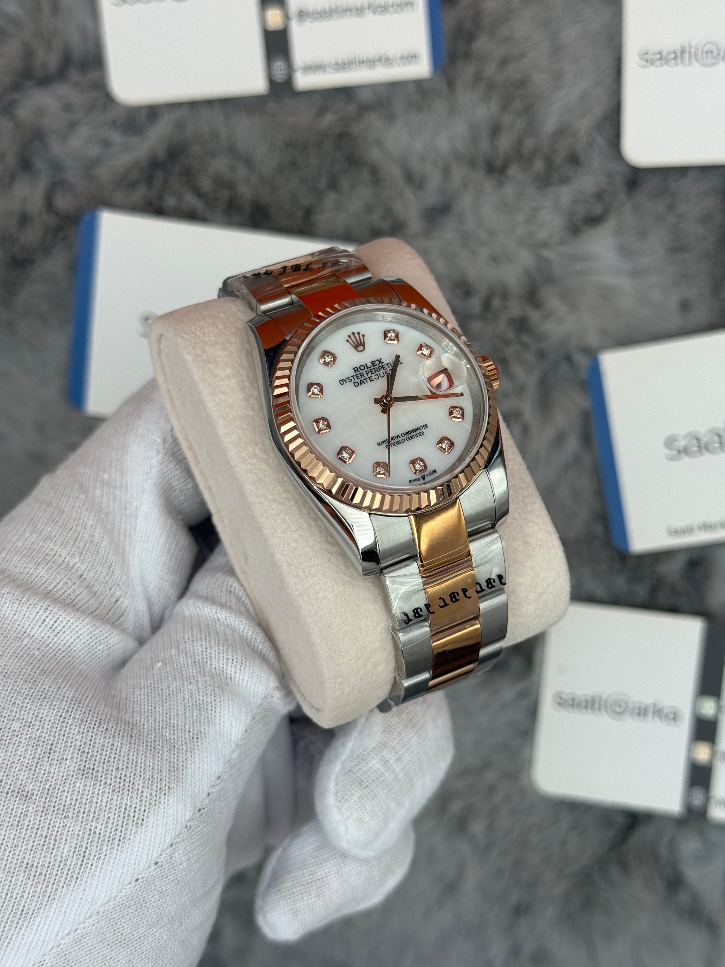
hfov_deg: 30.3
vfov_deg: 39.7
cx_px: 362
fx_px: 1340
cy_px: 484
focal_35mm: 48
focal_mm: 6.76
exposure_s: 1/1013
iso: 64
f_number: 1.78
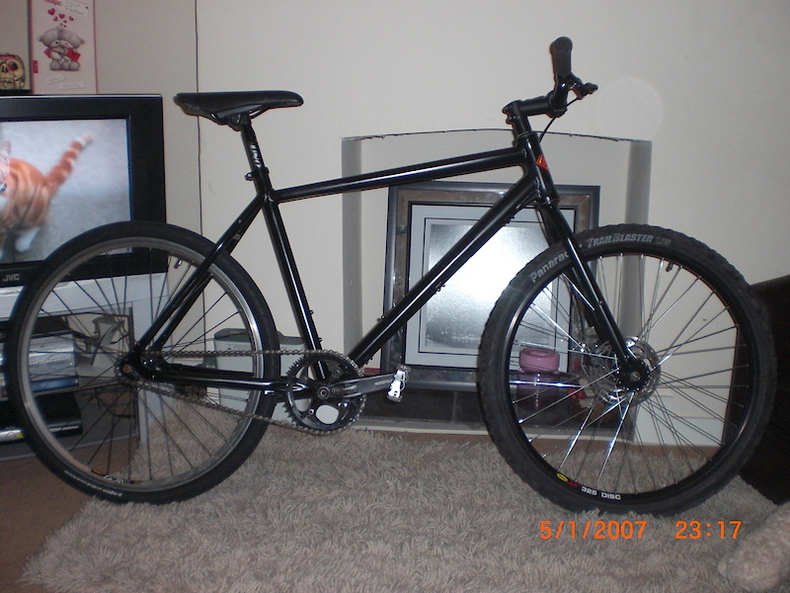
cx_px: 395
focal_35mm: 36
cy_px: 296
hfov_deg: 51.4
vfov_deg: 39.7
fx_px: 822
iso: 200
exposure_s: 1/60
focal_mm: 6.3
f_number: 3.1
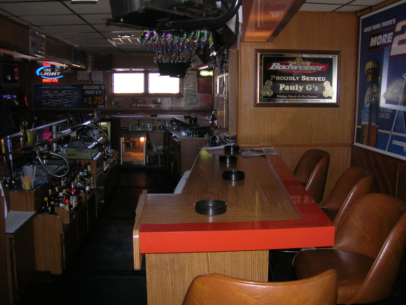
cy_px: 152
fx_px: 399
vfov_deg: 41.8
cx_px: 203
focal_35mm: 34
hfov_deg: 54.0
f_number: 2.9
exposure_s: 1/60.1
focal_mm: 5.7
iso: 107
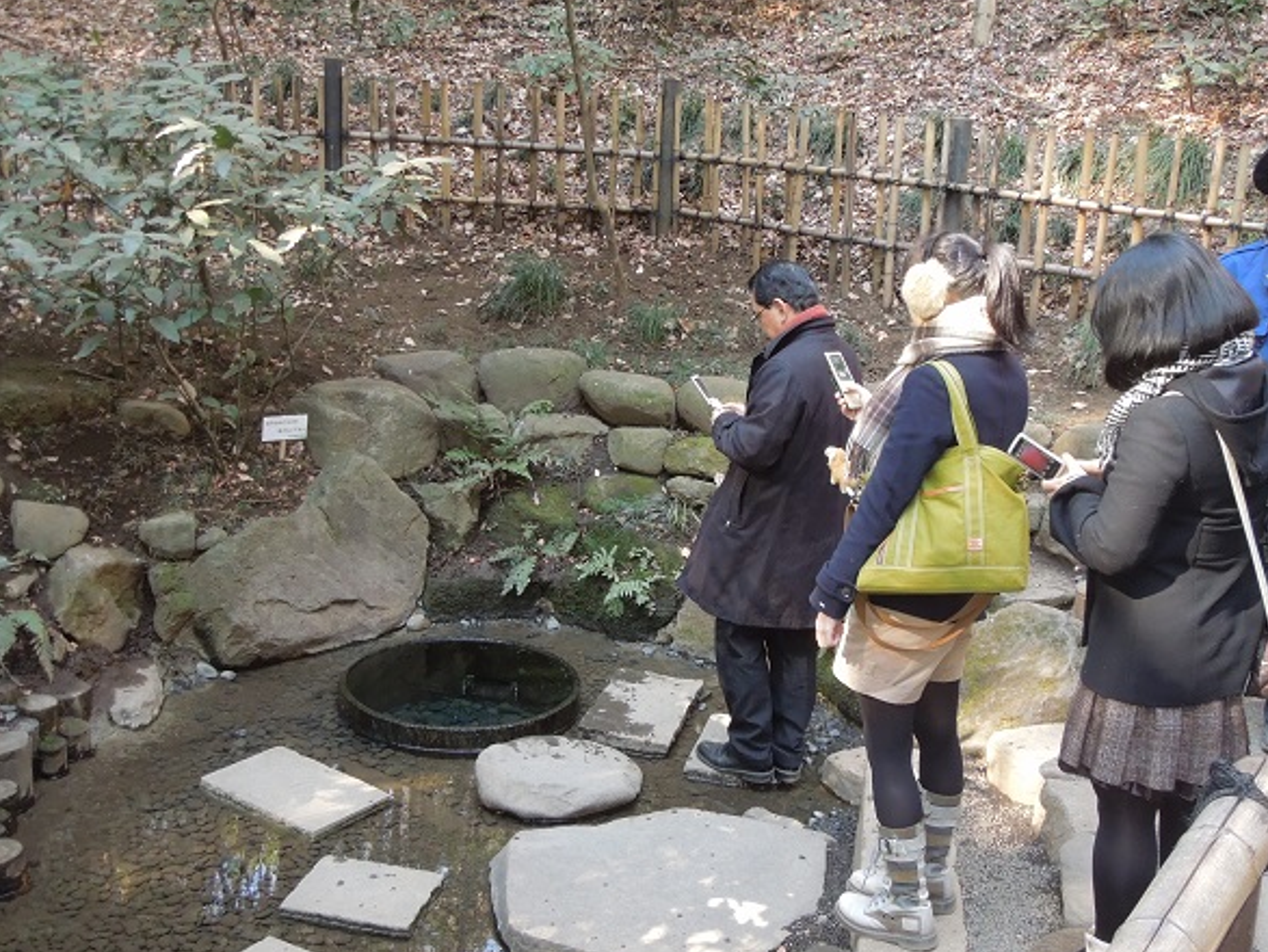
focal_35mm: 37
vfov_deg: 38.7
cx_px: 684
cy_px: 475
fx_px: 1356
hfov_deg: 50.1
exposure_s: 1/40
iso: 320
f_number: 3.6
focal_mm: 5.6
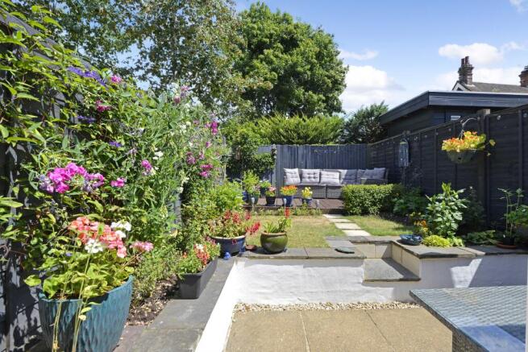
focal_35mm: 16
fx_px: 235
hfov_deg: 96.7
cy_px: 176
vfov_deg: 73.8
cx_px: 264
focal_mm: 16
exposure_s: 1/160
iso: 400
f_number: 14
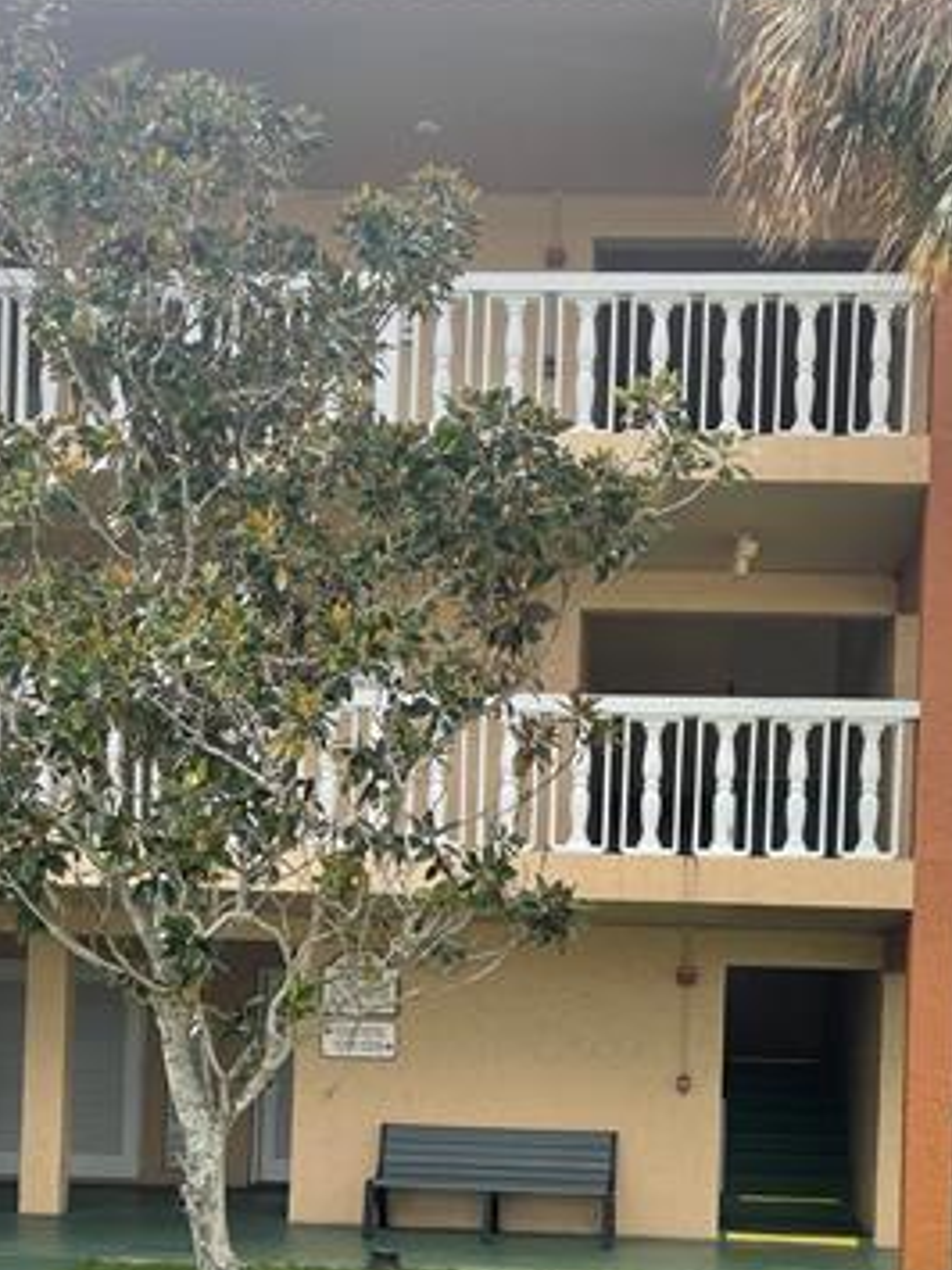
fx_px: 1614
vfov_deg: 41.0
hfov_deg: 32.7
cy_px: 1027
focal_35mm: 44
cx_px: 594
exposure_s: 1/1595
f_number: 1.6
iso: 32
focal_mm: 4.2
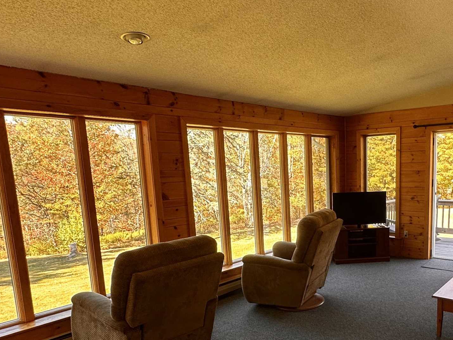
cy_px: 226
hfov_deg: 58.2
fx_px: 393
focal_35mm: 30
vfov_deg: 46.1
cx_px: 314
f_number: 2.2
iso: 50
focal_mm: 2.22
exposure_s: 1/99
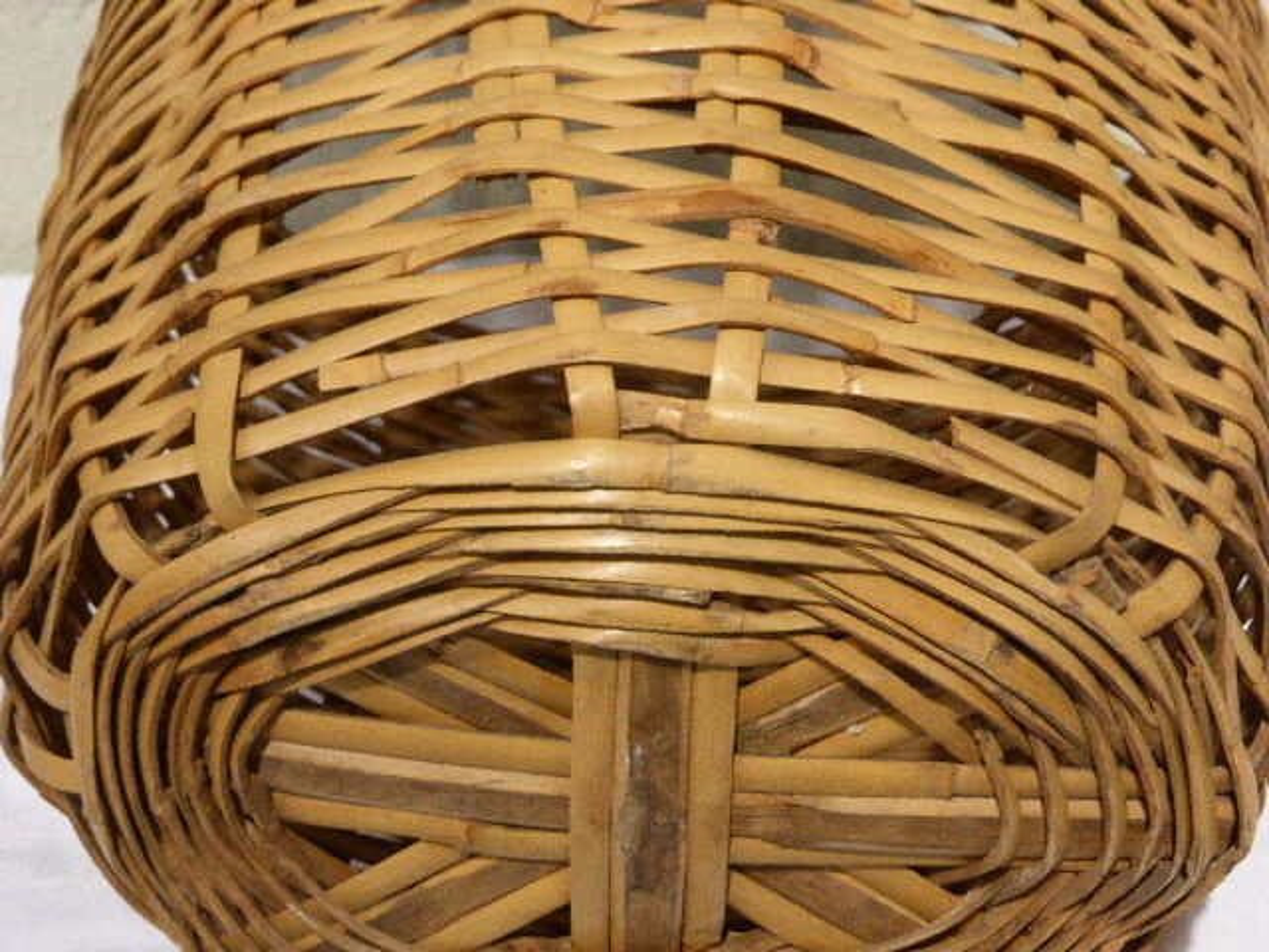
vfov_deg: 21.3
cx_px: 634
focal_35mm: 69
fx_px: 2529
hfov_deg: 28.2
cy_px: 476
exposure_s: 1/250
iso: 800
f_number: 4.9
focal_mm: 11.7
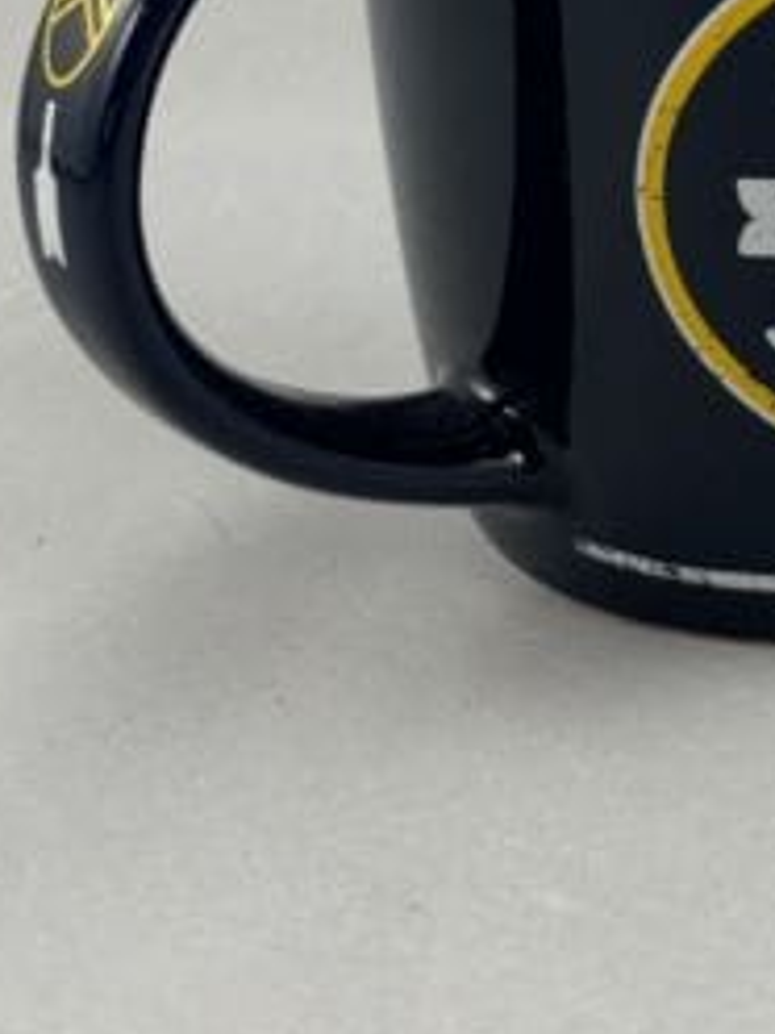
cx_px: 846
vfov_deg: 14.9
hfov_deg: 11.3
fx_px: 3851
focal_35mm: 129
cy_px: -94
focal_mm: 6.86
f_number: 1.78
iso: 64
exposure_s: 1/100
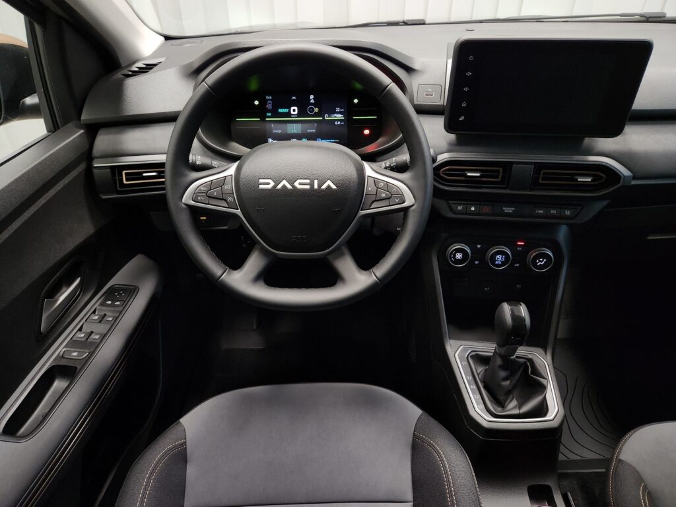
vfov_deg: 58.9
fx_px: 449
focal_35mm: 23
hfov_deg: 73.9
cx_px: 338
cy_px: 254
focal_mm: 5.4
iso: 500
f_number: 1.8
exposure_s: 1/100
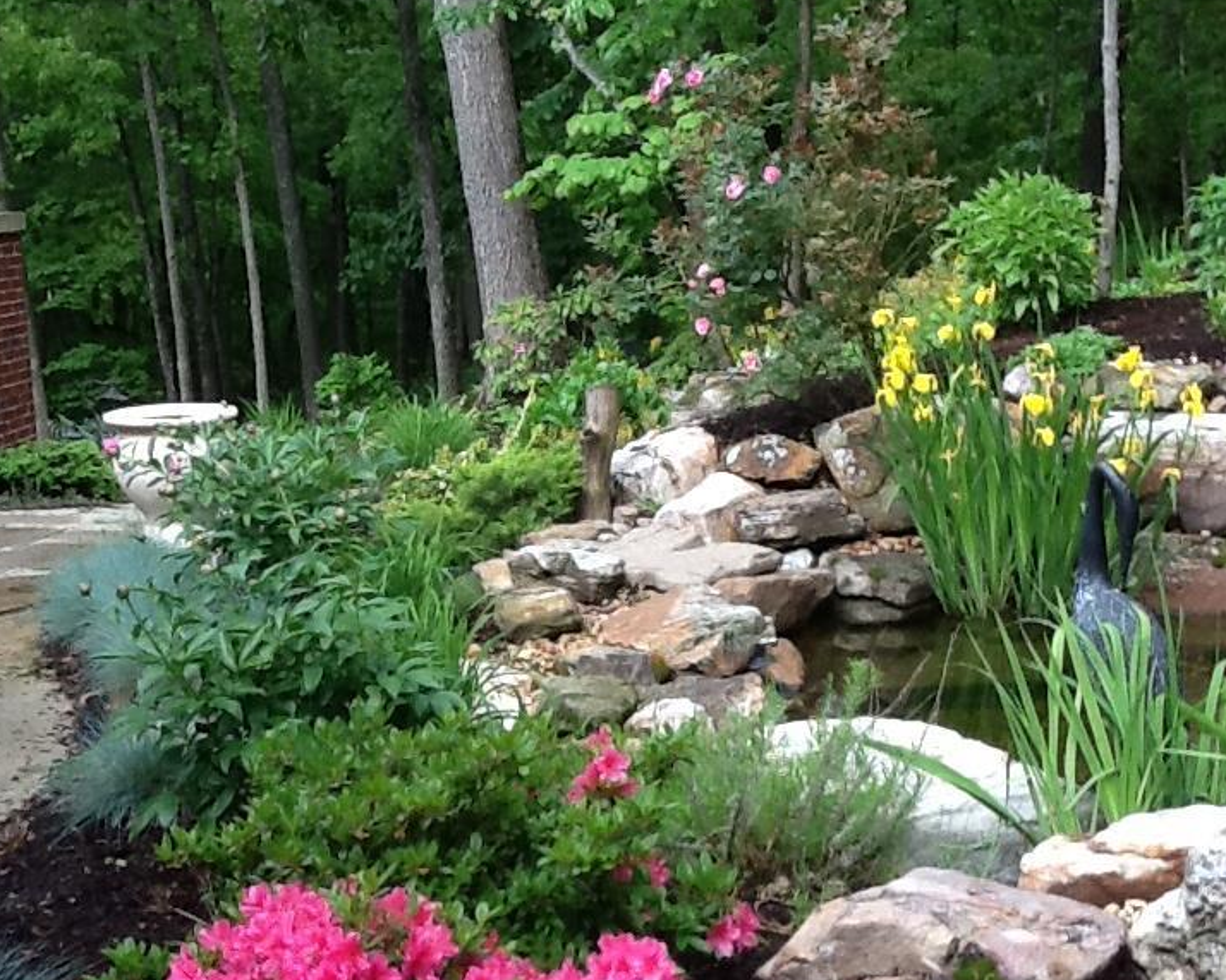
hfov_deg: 43.8
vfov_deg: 35.1
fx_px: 1524
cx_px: 610
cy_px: 695
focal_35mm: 42
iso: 100
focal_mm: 2.03
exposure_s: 1/120
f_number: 2.4
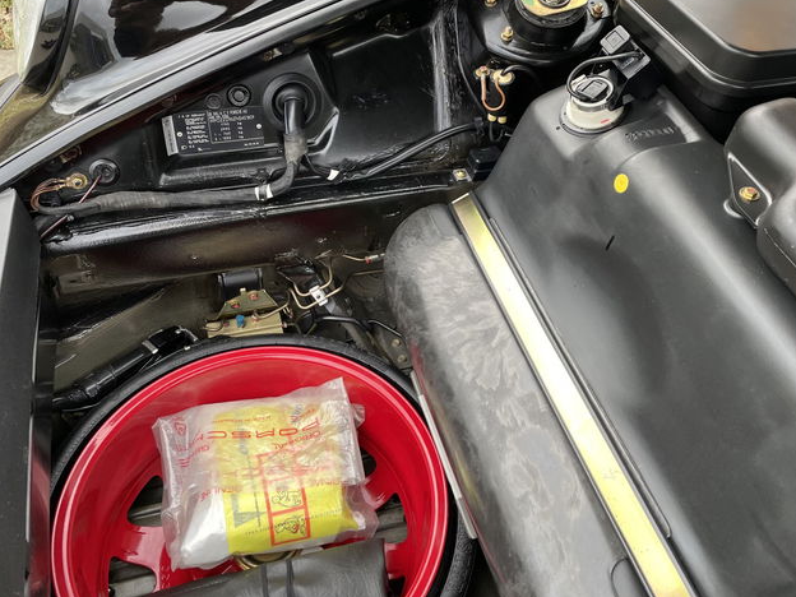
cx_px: 427
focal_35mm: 32
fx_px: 736
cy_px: 236
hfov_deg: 56.8
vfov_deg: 43.9
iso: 100
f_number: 1.6
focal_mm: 4.2
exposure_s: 1/121
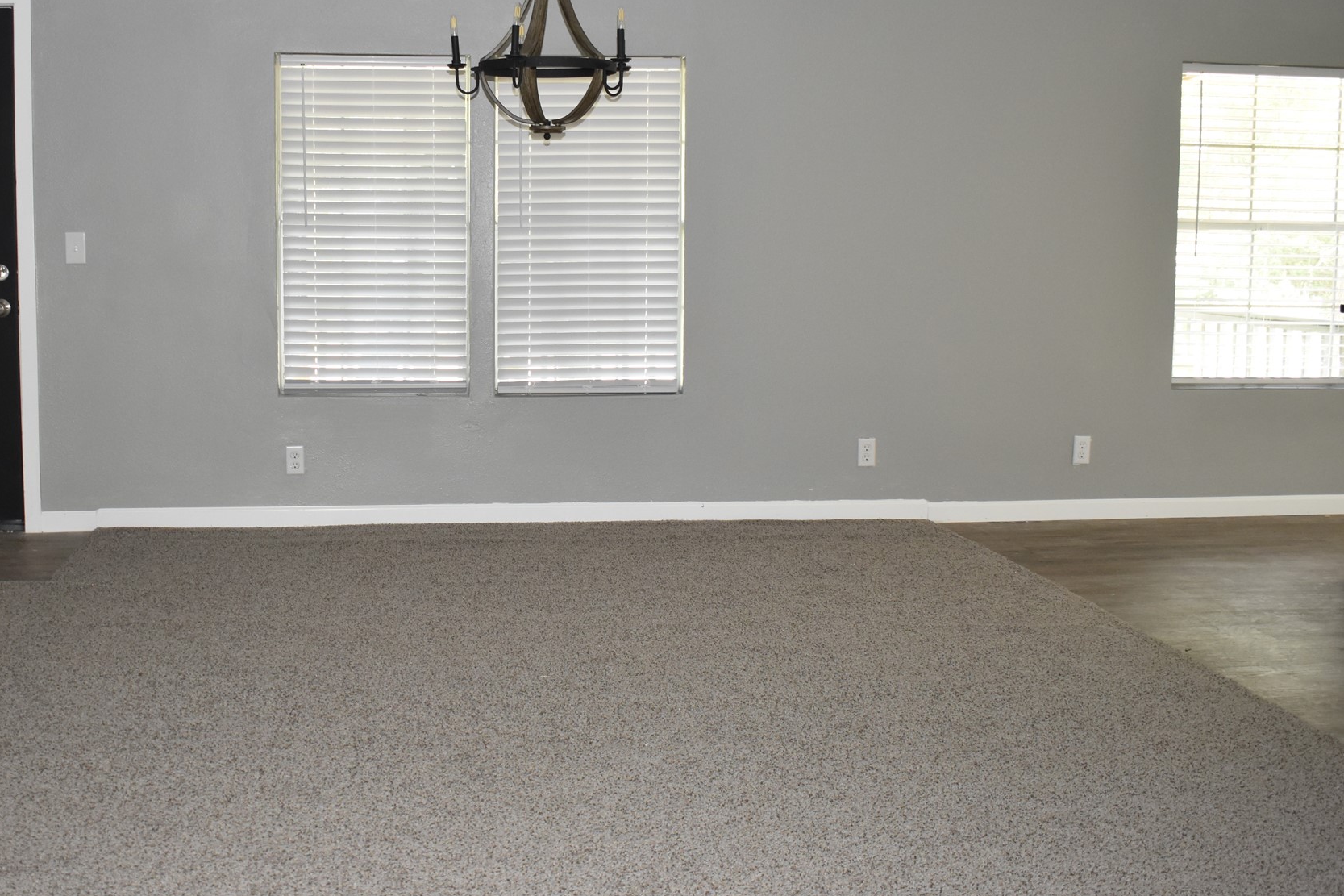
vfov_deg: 31.1
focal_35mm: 43
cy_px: 385
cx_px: 472
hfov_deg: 44.9
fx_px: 1605
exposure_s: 1/60
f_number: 3.8
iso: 1100
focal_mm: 22
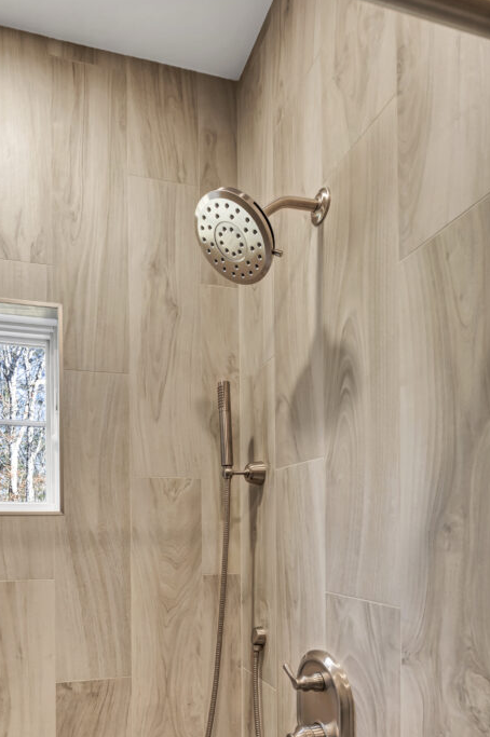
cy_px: 548
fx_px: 430
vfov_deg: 75.7
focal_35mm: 21
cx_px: 155
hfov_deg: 57.8
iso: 320
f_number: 7.1
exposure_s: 1/40
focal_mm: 14
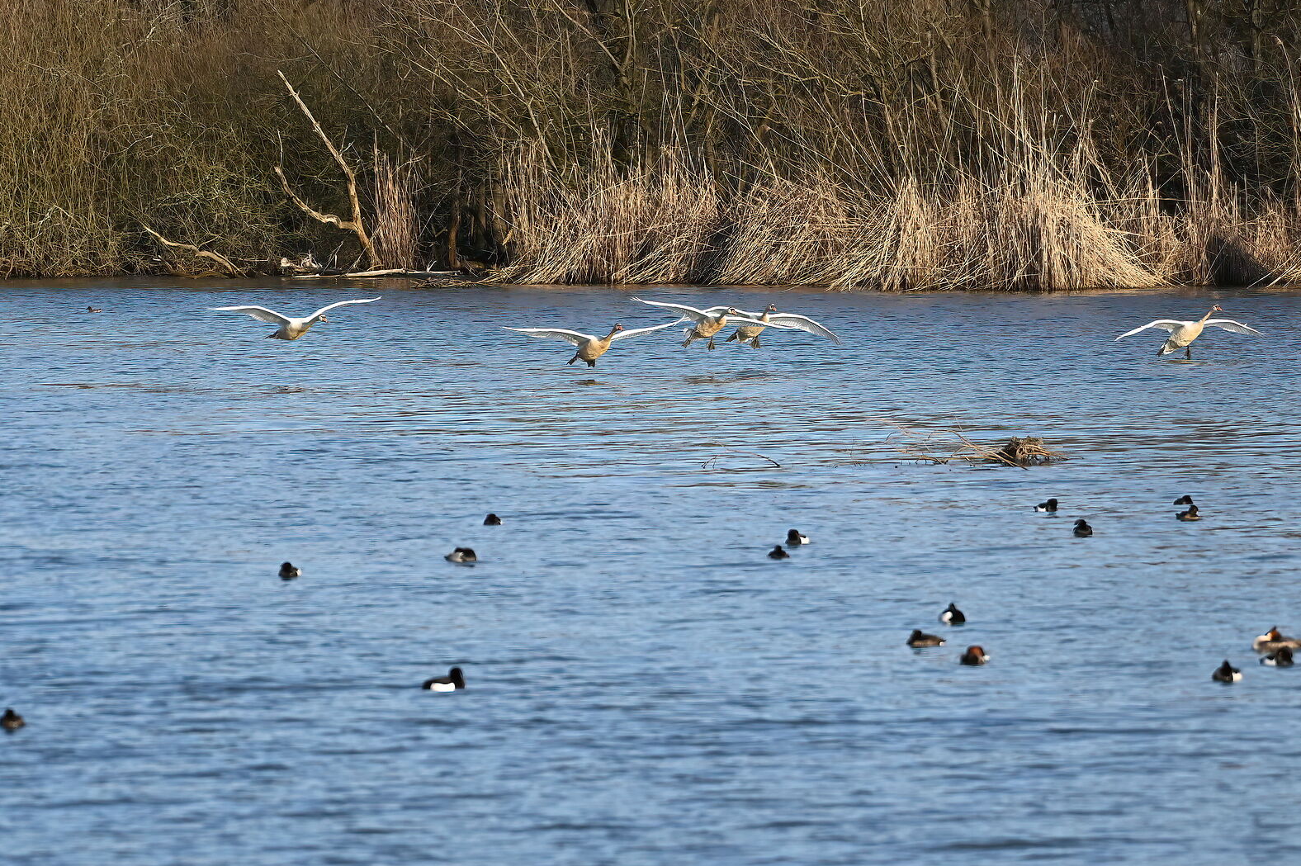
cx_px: 963
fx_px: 12100
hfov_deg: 6.2
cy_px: 325
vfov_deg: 4.1
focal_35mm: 335
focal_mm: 220
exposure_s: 1/1250
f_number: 5.6
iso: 360
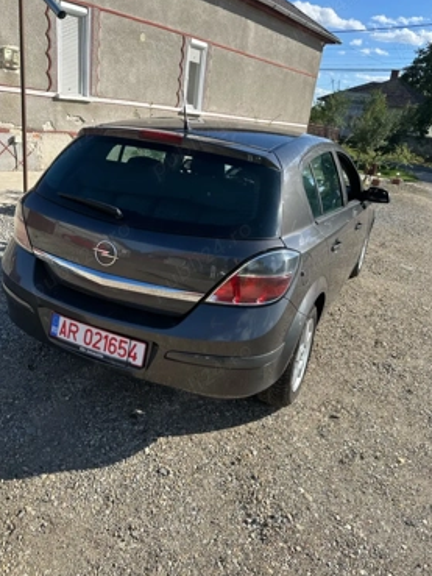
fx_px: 432
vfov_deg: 67.3
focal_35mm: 26
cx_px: 232
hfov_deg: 53.0
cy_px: 279
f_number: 1.78
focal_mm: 6.86
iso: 80
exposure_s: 1/2967
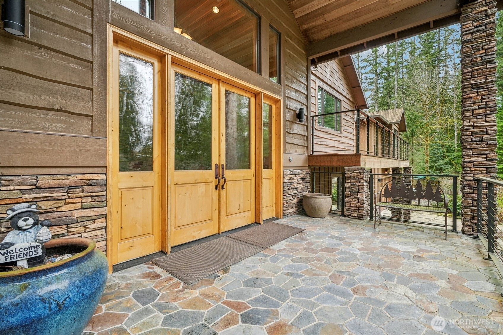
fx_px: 224
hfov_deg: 96.7
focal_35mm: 16
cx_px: 252
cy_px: 168
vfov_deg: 73.7
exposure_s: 1/15
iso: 400
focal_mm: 16
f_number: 8
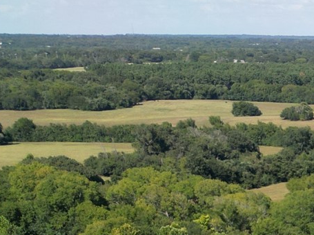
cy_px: 472
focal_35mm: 108
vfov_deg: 12.1
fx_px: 979
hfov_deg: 14.9
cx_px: 631
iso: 130
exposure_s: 1/2000
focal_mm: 6.72
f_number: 1.7
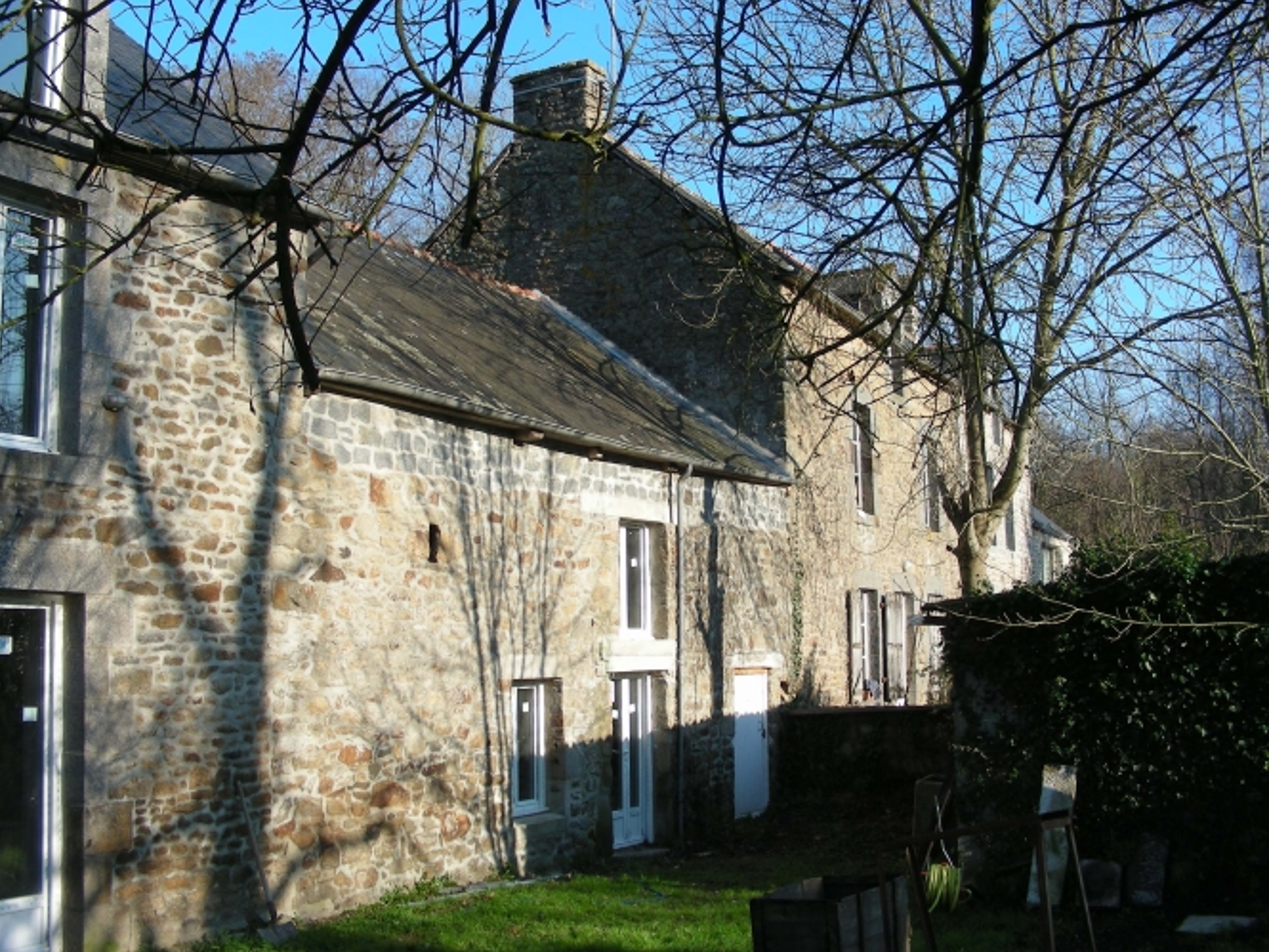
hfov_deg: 47.9
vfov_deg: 36.8
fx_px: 1430
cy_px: 475
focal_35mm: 39
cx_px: 649
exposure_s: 1/232
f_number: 4
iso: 50
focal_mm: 6.3
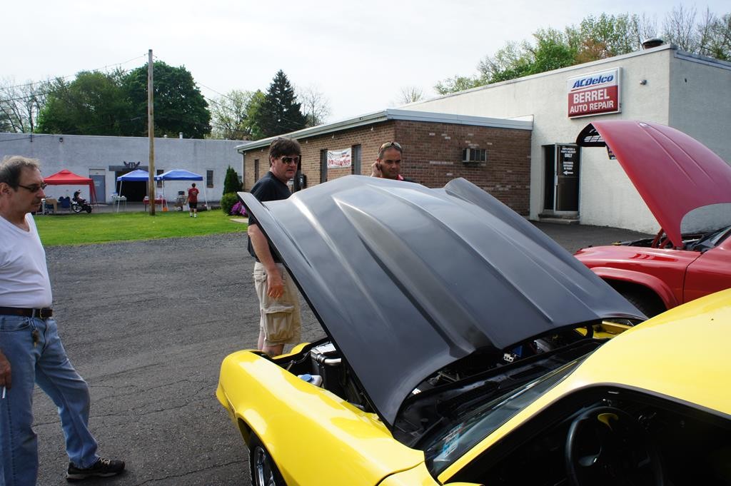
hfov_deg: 67.4
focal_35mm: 27
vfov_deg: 47.9
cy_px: 243
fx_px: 548
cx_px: 366
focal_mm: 18
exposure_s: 1/160
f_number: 11
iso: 200
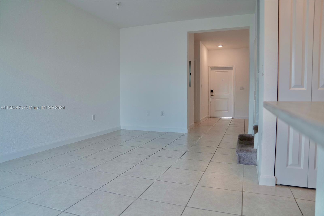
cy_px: 108
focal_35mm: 24
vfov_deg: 53.1
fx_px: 216
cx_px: 162
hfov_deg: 73.8
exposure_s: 1/320
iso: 1000
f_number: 2.8
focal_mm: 24
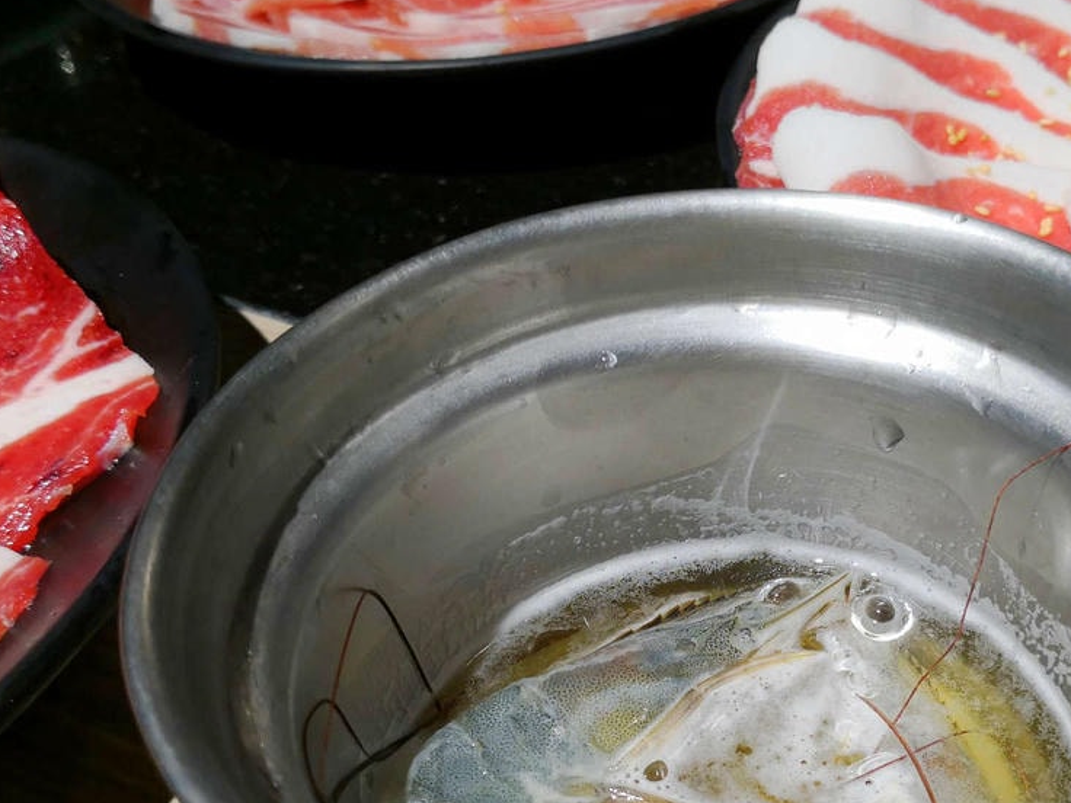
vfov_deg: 32.4
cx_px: 723
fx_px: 1361
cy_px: 575
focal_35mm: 44
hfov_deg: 42.3
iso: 64
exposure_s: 1/60
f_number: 1.6
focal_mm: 3.95
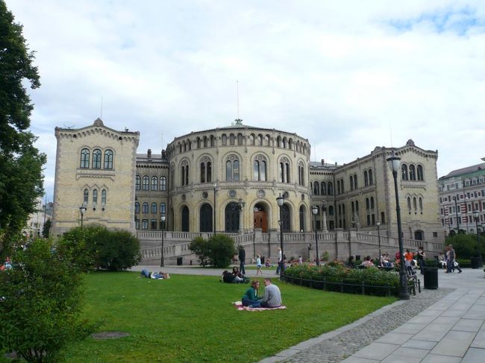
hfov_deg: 63.5
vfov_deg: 49.7
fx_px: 392
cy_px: 182
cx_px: 242
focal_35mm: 28
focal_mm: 4.6
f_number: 8
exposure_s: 1/125
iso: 100
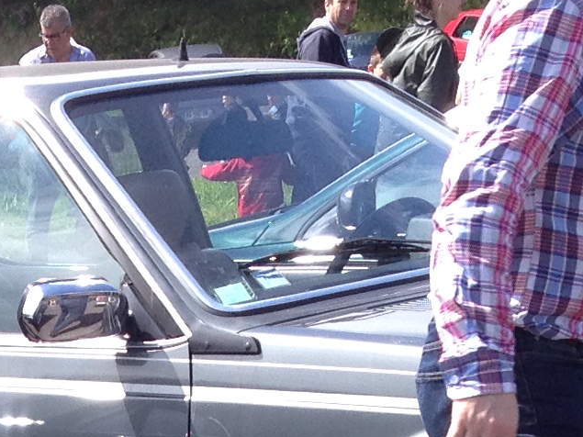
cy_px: 1102
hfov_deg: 10.7
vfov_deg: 7.6
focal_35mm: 180
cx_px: -195
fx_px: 3031
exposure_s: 1/673
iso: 50
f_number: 2.4
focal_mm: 4.28
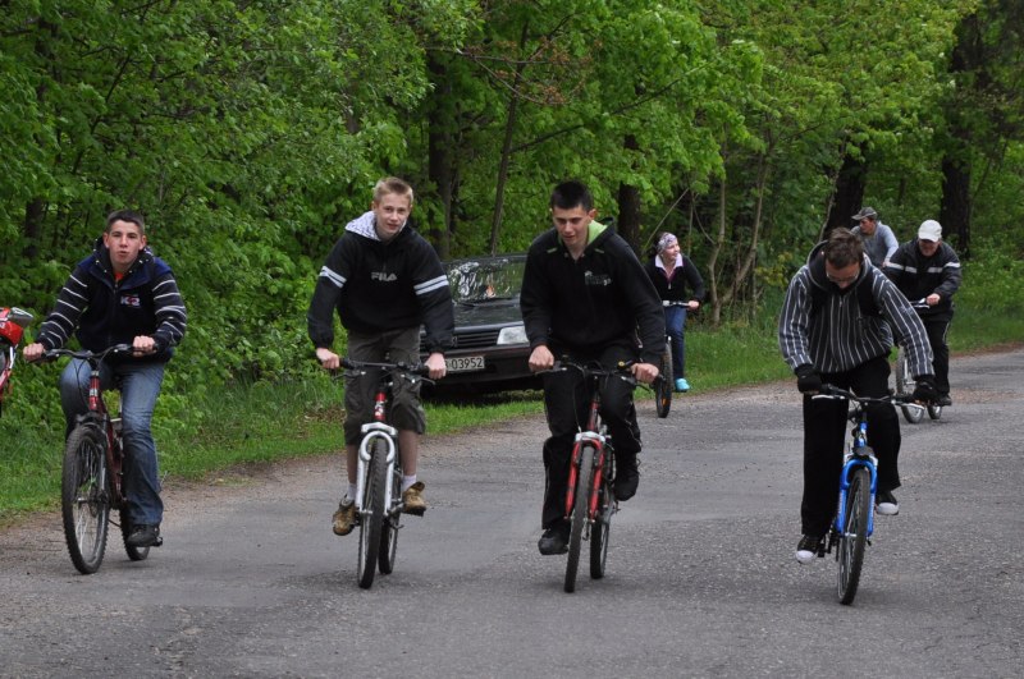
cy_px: 340
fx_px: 3622
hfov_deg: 16.1
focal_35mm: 128
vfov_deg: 10.7
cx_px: 512
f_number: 5.6
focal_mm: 85
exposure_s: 1/320
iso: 500
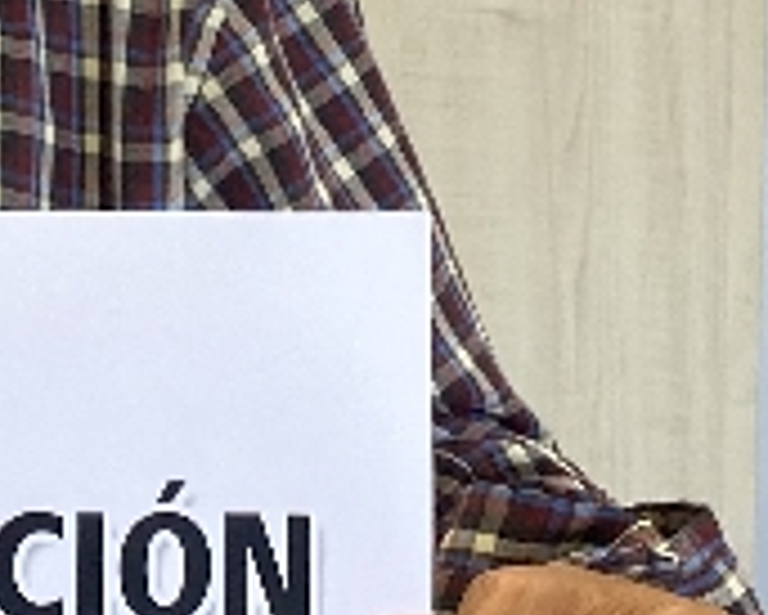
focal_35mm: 148
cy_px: -153
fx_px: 3366
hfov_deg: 12.6
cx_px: -198
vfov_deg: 10.3
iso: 100
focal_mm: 4.25
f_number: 1.8
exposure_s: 1/100
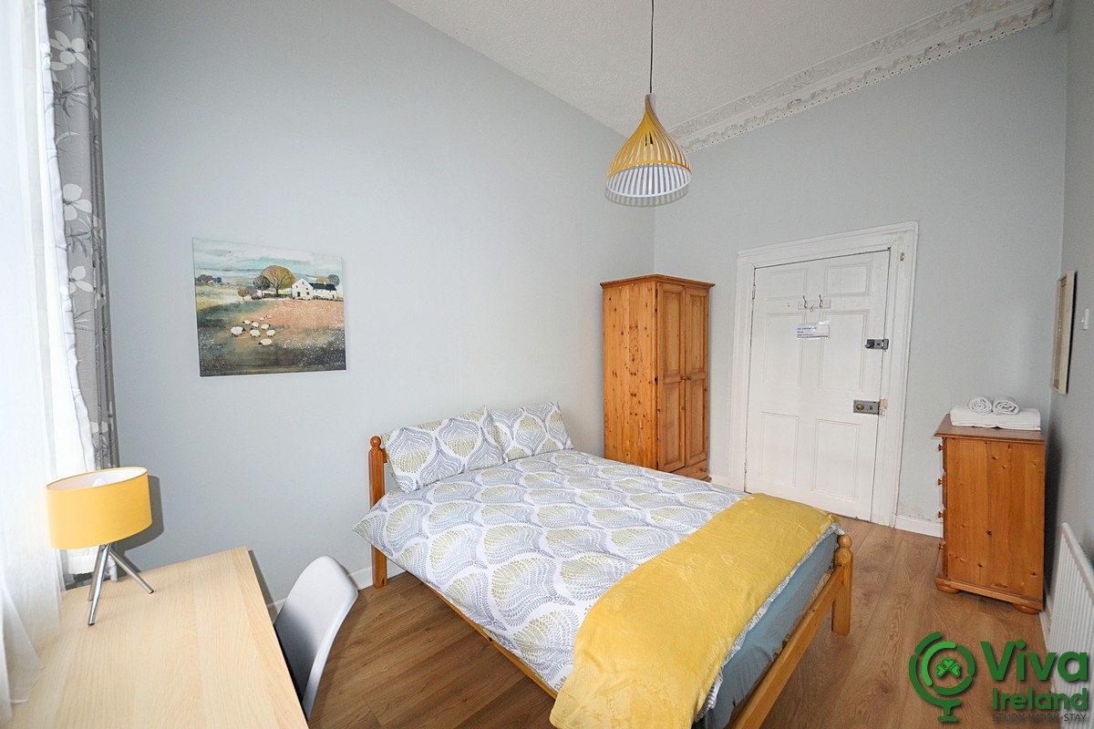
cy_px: 364
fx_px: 365
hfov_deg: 112.6
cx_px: 547
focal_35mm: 12
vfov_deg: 90.0
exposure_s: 1/125
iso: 320
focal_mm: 8
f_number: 4.5
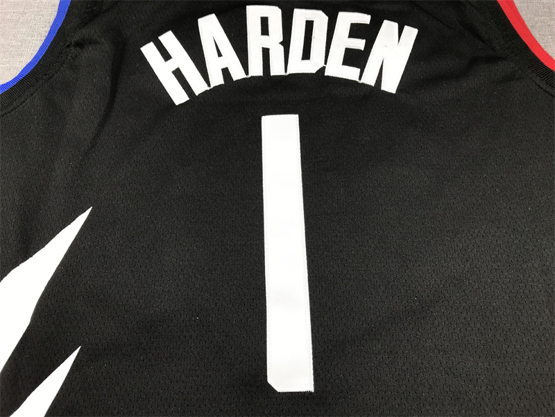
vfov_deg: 49.7
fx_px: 449
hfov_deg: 63.4
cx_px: 278
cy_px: 208
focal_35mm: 28
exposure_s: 1/50
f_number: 1.8
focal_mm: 3.99
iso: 25
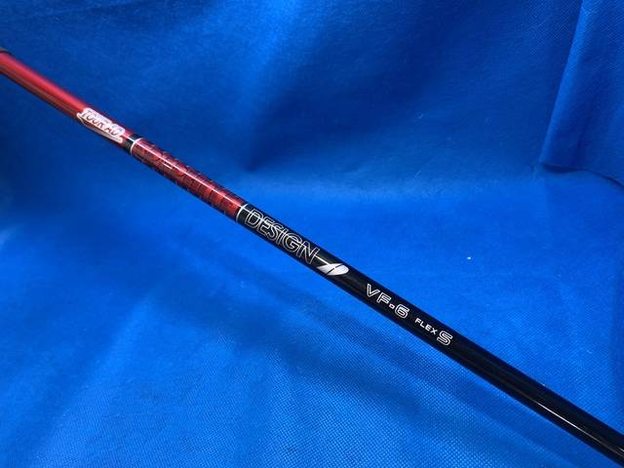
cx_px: 312
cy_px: 234
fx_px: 469
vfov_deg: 53.1
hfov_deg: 67.3
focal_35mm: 26
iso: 125
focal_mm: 4.25
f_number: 1.8
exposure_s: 1/60
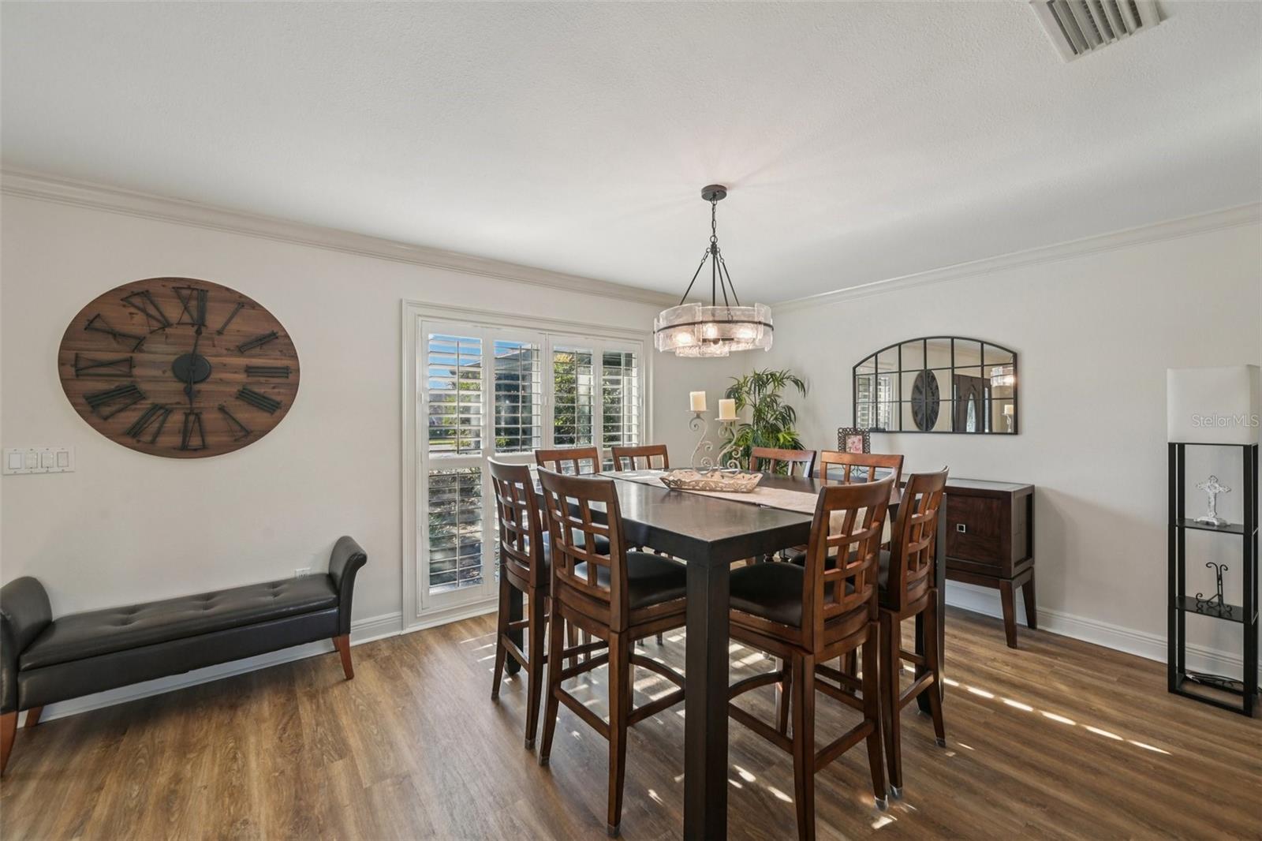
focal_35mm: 14
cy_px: 420
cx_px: 631
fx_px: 491
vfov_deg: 81.2
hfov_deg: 104.3
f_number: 8
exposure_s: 1/60
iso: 400
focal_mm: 14
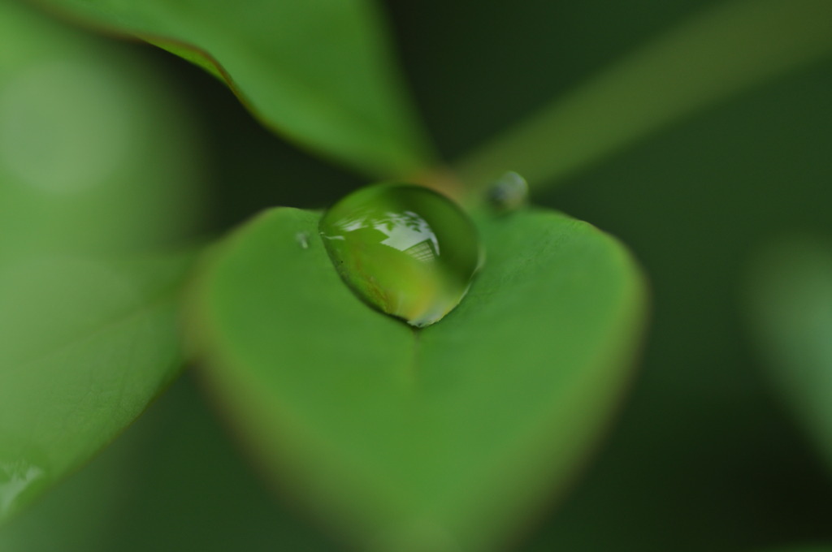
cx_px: 416
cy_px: 276
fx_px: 3116
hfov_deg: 15.2
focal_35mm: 135
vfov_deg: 10.1
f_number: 5.6
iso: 200
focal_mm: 90
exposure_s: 1/125
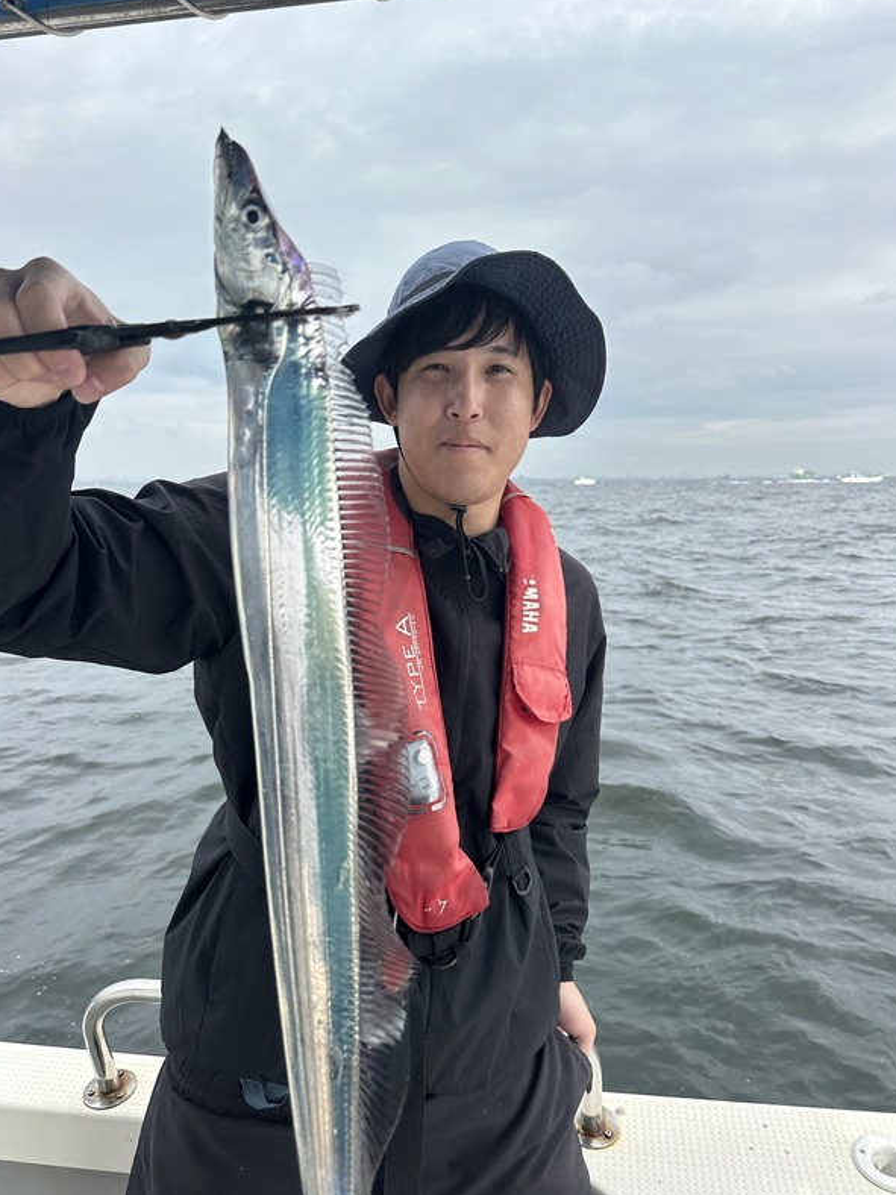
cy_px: 564
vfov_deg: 67.3
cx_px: 456
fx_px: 897
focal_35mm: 26
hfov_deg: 53.1
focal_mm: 6.86
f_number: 1.78
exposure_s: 1/2591
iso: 80
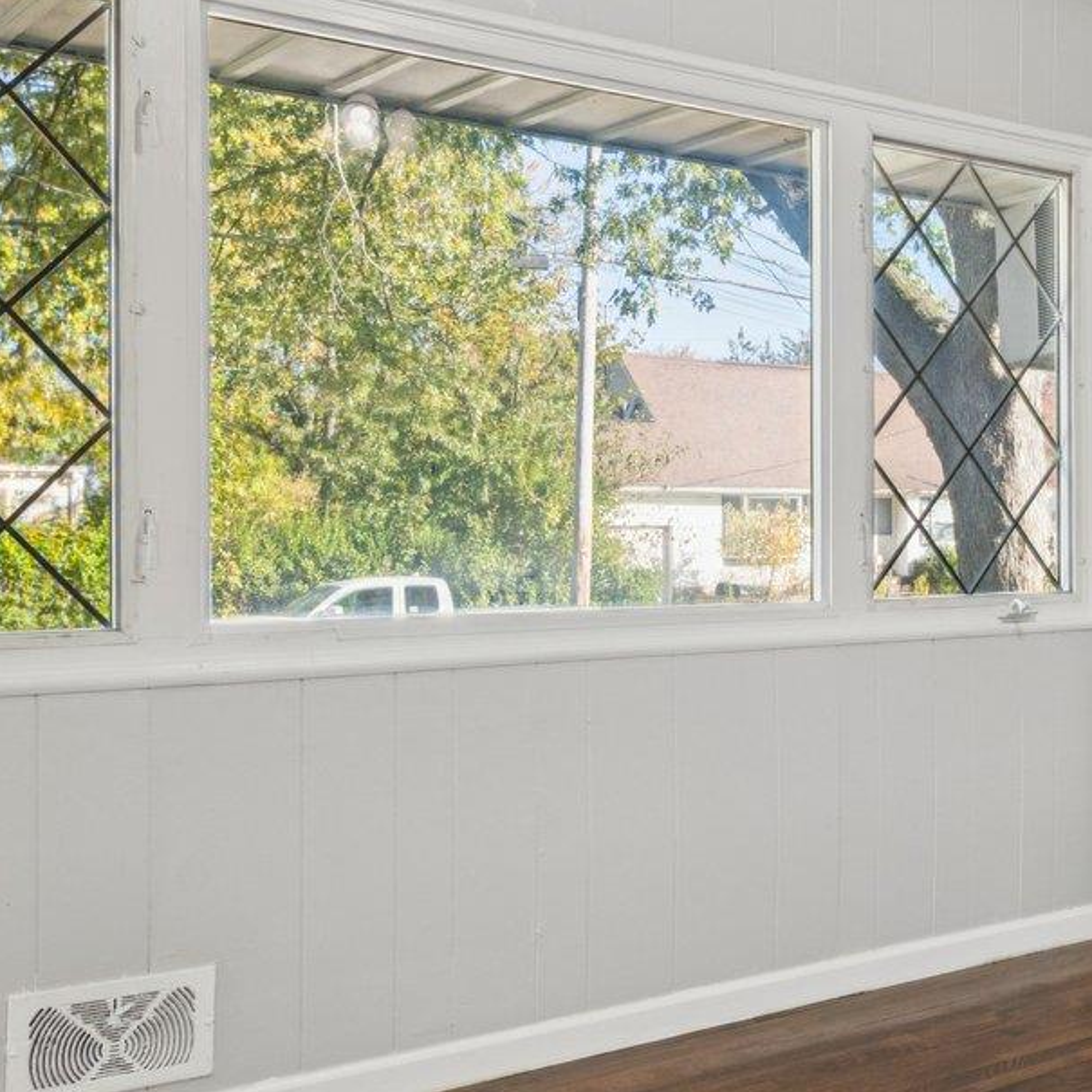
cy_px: 535
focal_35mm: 46
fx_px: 1642
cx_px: 1269
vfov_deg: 36.8
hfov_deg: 31.6
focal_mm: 16
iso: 250
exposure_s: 1/20
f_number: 8
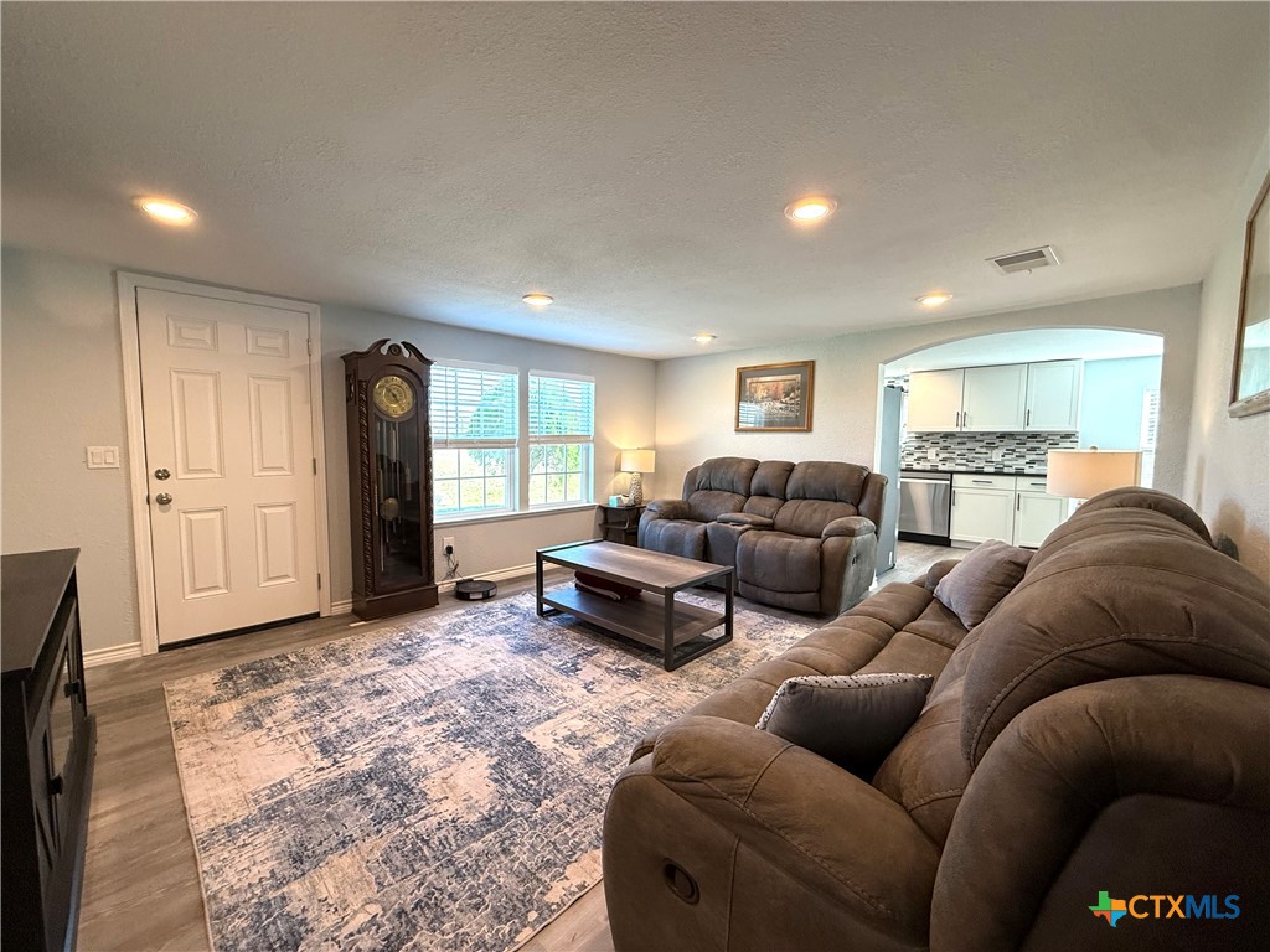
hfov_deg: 102.1
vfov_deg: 85.7
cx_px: 635
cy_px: 476
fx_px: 514
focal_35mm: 14
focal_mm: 2.22
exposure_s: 1/120
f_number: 2.2
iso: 250
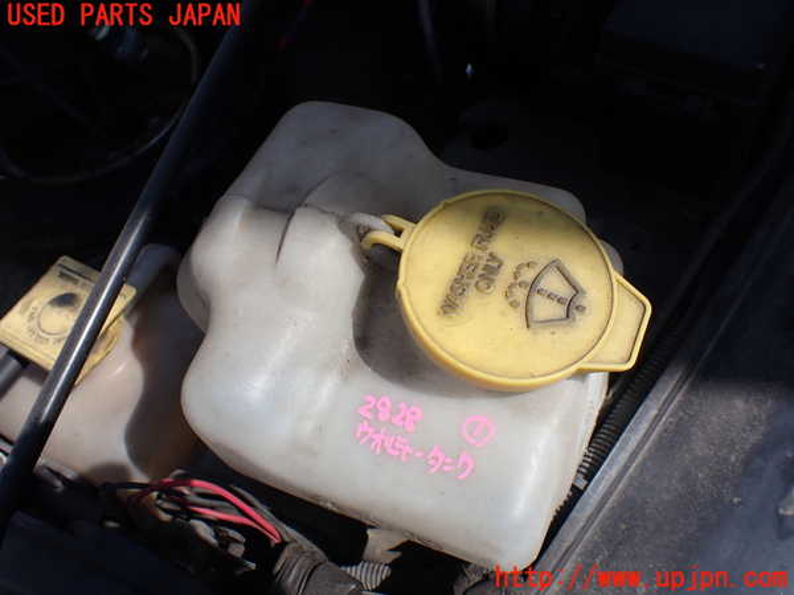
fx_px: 688
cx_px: 397
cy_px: 298
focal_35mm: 30
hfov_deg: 60.0
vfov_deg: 46.8
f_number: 9
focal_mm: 5.4
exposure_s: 1/125
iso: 100
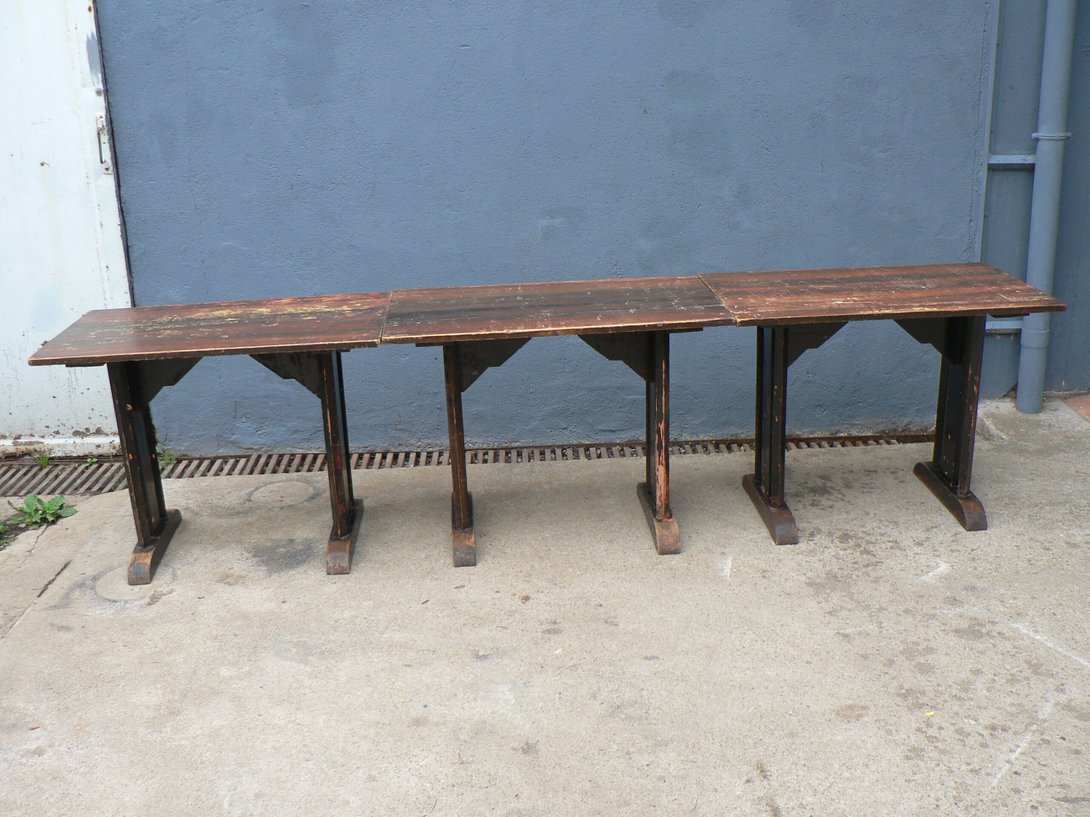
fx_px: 1134
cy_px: 408
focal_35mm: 36
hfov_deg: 51.4
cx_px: 545
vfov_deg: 39.7
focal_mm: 6
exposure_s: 1/160
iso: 80
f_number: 2.8
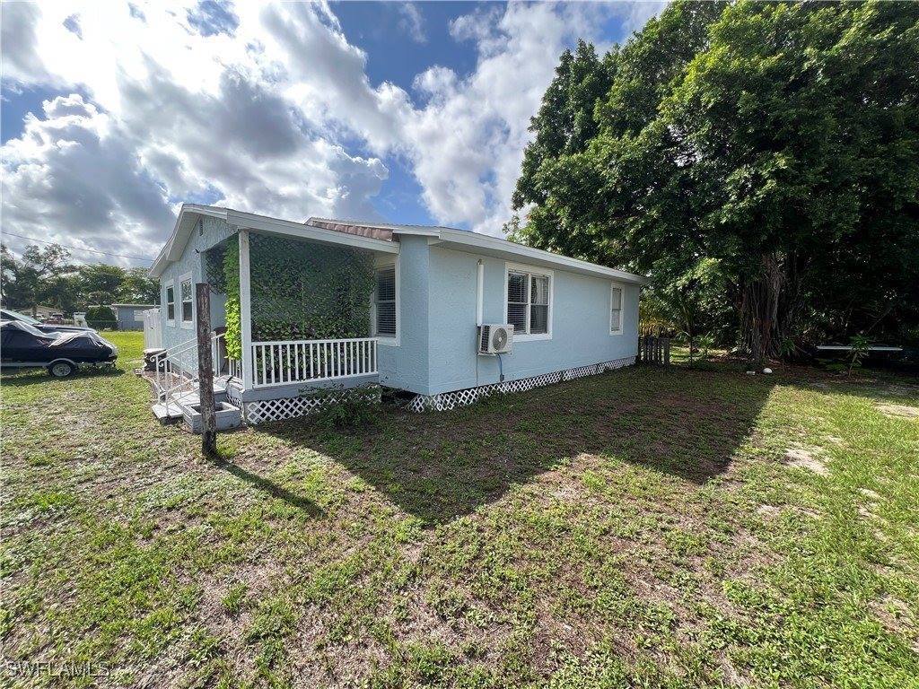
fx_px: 345
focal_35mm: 13
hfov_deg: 106.2
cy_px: 344
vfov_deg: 89.9
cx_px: 460
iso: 32
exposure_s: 1/615
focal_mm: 1.57
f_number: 1.8
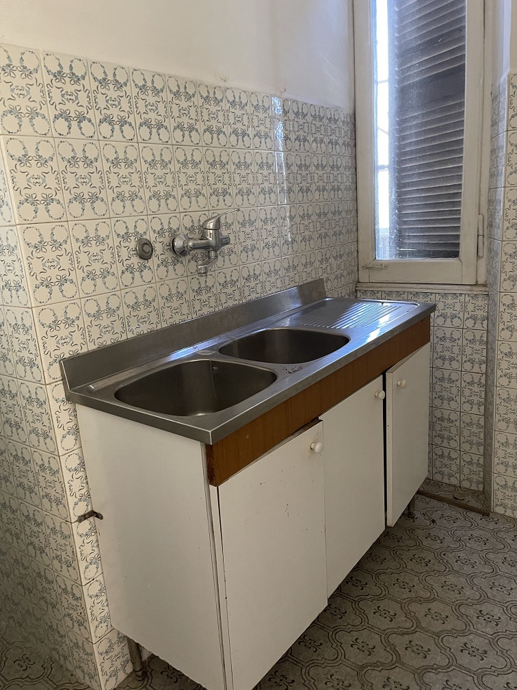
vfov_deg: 67.3
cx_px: 258
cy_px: 345
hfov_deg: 53.1
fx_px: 518
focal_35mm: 26
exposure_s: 1/46
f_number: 1.6
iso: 500
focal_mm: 5.1
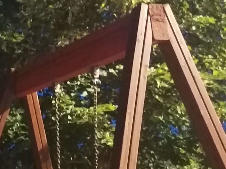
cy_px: 175
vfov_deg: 13.0
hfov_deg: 16.3
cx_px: -93
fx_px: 731
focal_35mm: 112
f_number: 1.8
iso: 3200
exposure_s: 1/12.5
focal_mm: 4.75
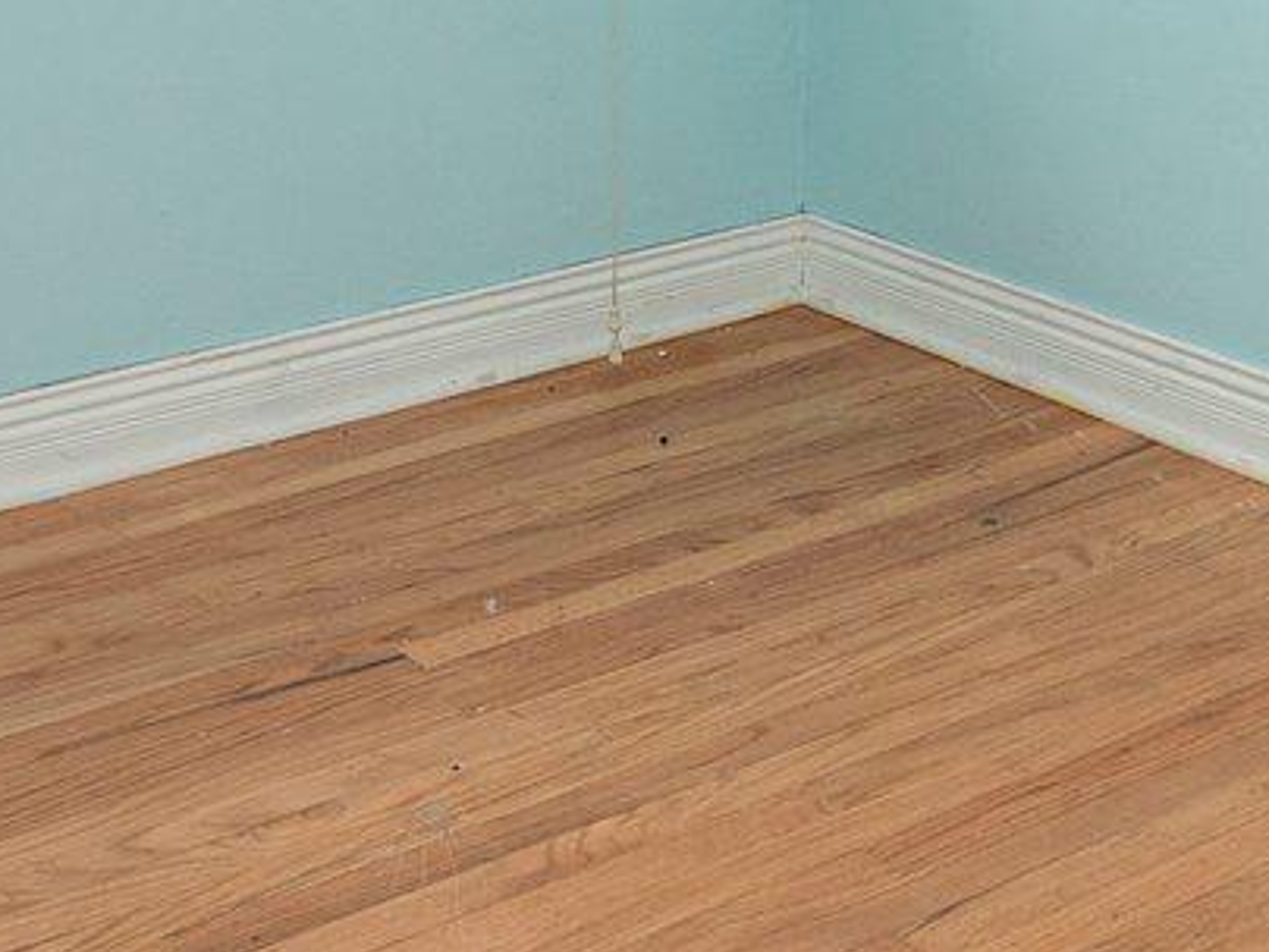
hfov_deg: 27.4
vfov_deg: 18.4
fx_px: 2603
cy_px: -478
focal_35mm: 71
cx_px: 738
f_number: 4.5
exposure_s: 1/15
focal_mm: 7
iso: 200
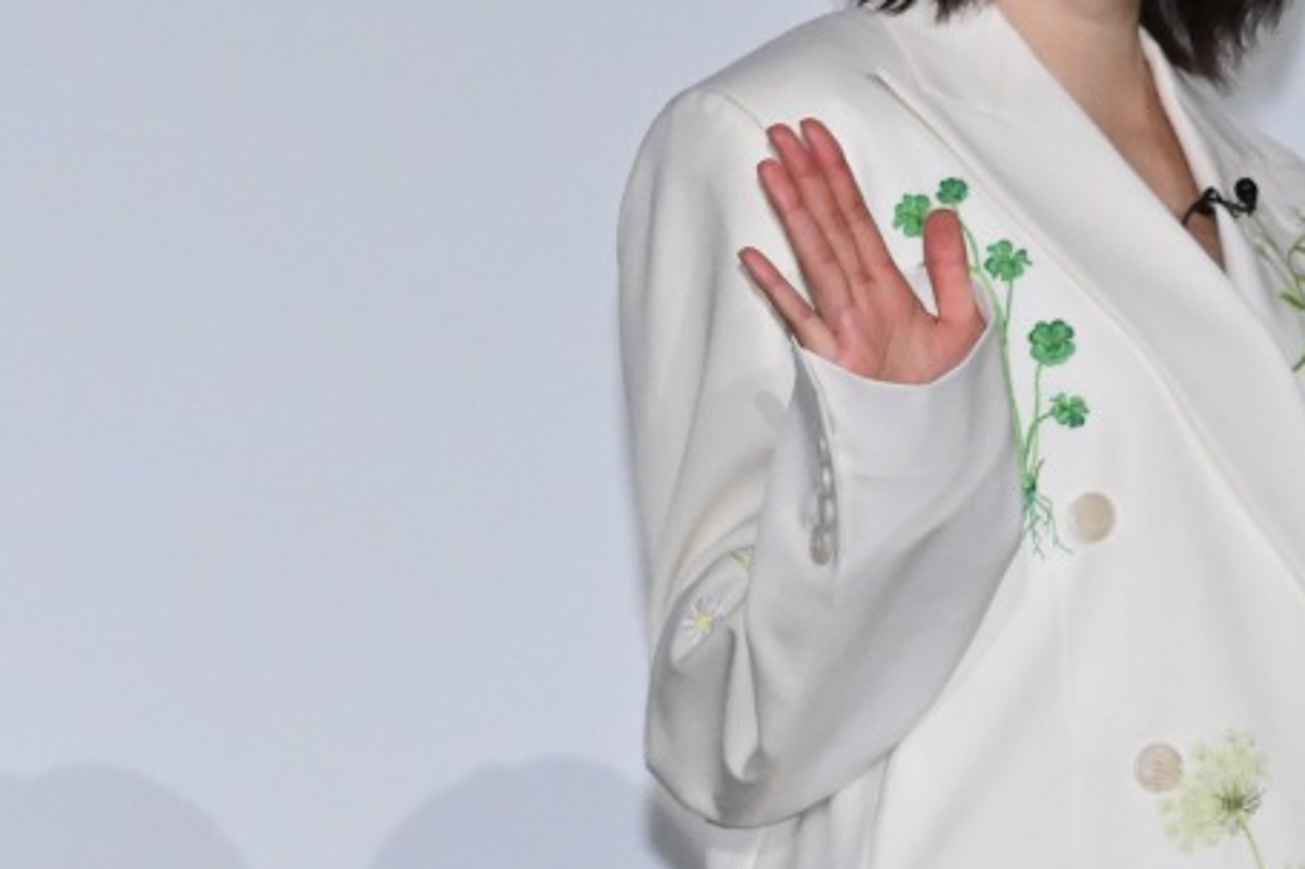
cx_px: 1514
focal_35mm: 332
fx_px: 12030
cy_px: 437
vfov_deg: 4.1
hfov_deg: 6.2
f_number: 4
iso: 2500
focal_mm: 79
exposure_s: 1/200
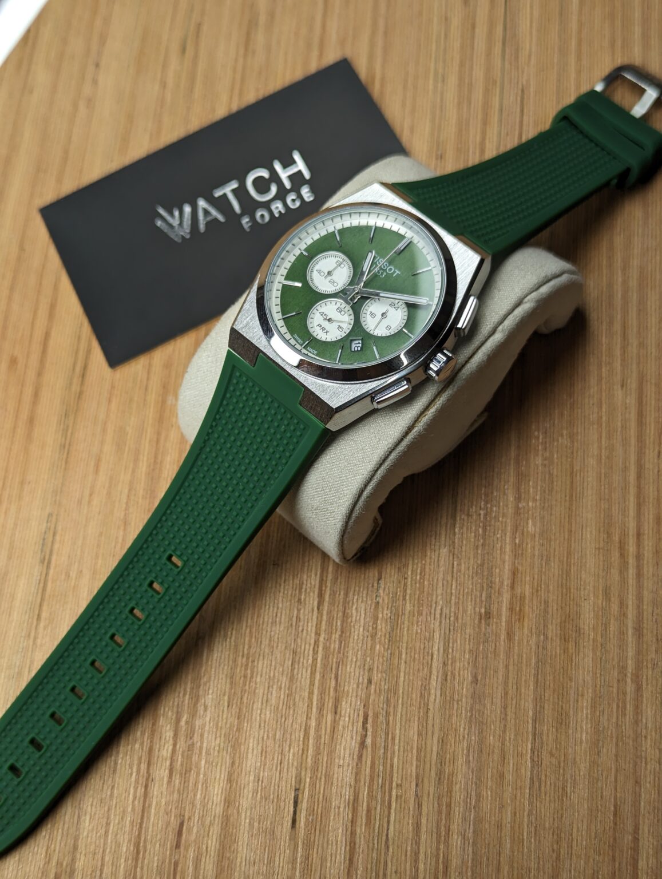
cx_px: 331
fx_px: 1221
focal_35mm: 48
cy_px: 440
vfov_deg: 39.6
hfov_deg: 30.3
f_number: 1.85
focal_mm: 6.81
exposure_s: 1/187
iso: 47
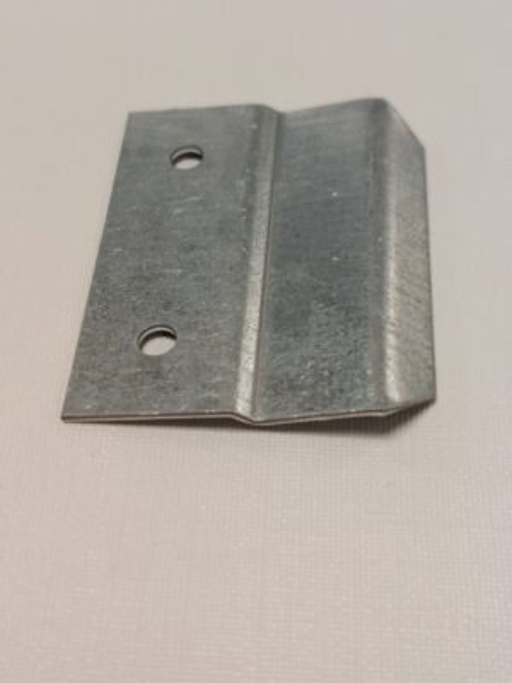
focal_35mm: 24
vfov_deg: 71.6
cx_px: 256
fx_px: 473
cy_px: 342
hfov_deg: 56.8
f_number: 1.8
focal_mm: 5.23
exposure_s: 1/50
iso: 50
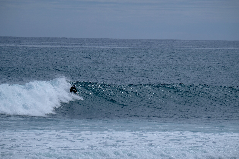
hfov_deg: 6.0
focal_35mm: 345
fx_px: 2290
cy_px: 80
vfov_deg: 4.0
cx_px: 120
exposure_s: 1/1800
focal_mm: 230
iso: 200
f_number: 7.1
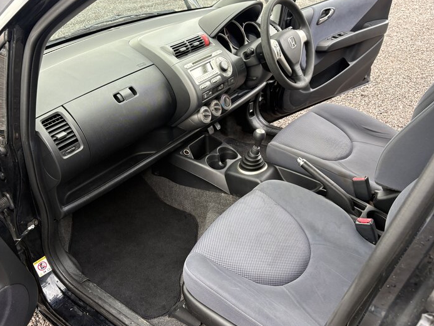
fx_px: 376
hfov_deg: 59.7
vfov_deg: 46.8
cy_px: 159
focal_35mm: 30
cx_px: 184
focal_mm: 5.96
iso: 100
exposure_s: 1/122
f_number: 1.6
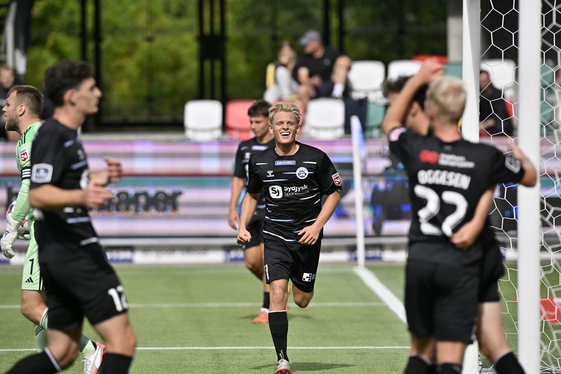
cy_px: 187
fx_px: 6233
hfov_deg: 5.2
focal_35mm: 400
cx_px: 280
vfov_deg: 3.4
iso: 320
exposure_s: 1/10000
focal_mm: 400
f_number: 5
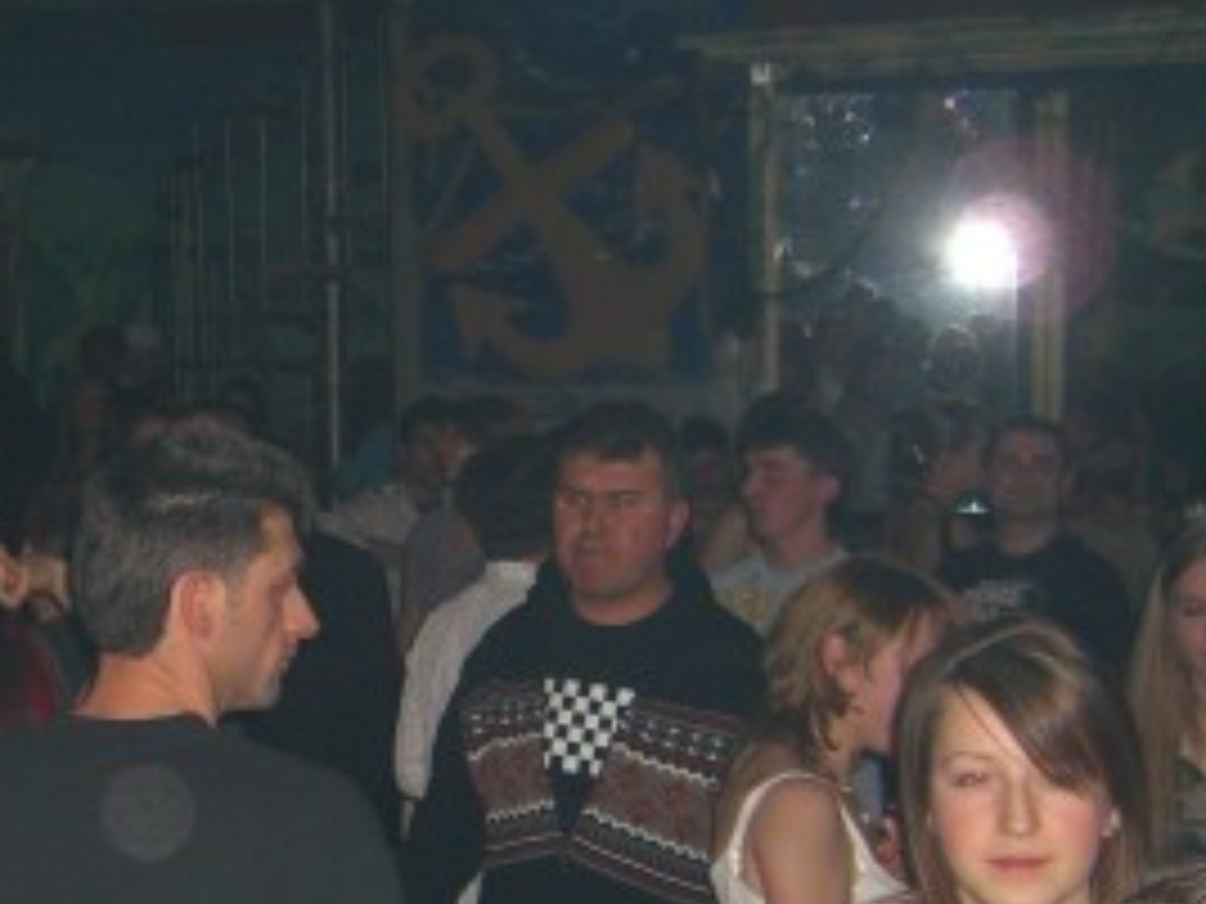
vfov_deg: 17.3
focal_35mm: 85
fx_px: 2961
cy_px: 630
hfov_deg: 22.8
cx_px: 279
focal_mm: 7.9
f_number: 2.8
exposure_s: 1/60
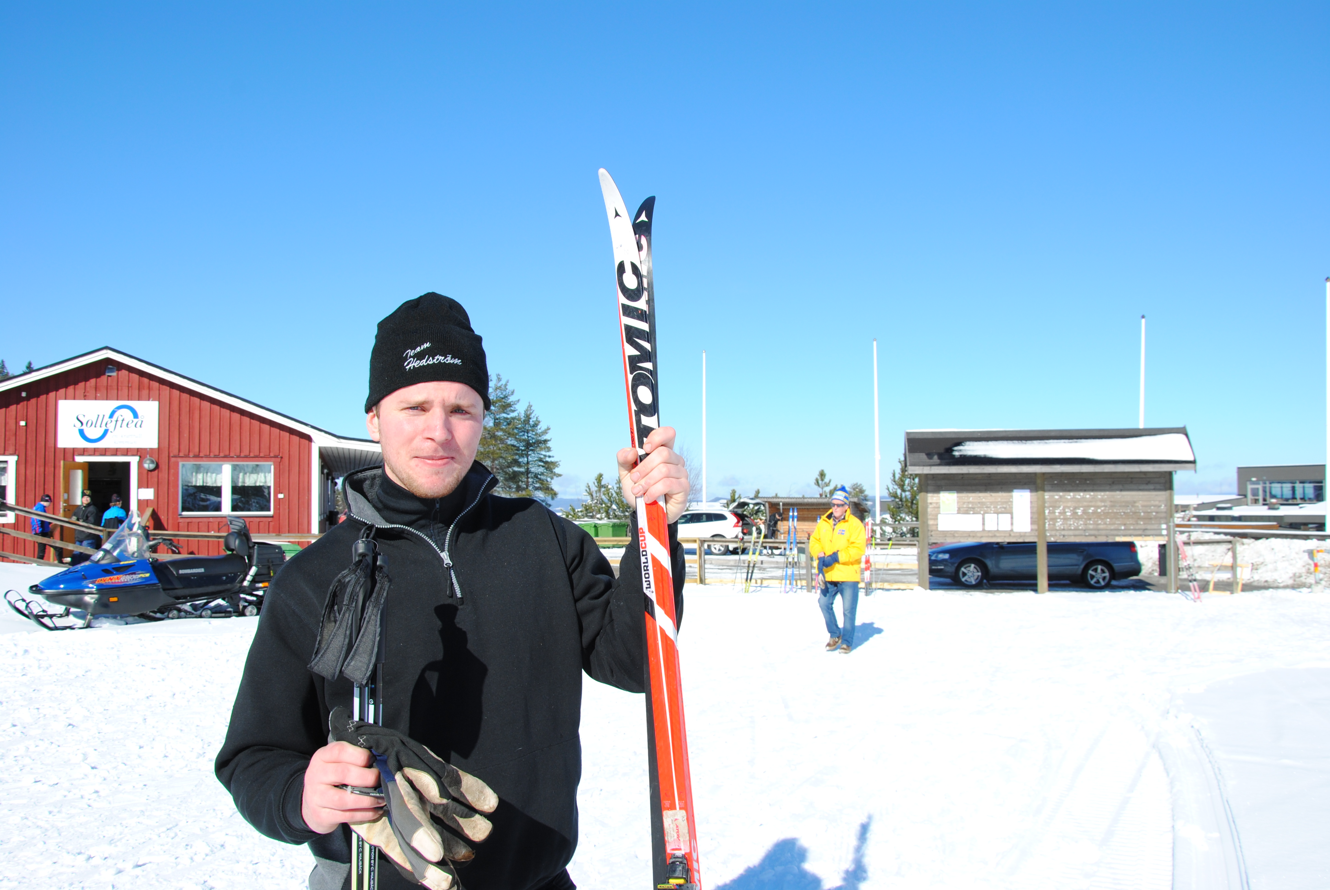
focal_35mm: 27
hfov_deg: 67.3
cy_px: 445
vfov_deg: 48.0
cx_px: 665
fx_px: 999
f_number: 8
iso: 100
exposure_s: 1/250
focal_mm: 18
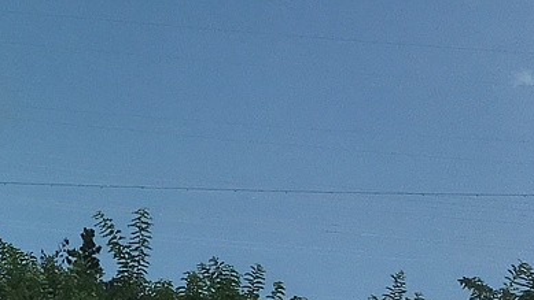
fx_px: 1473
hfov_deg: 18.0
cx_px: -297
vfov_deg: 11.0
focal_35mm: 104
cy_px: -221
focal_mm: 4.15
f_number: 2.2
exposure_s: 1/3205
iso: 25
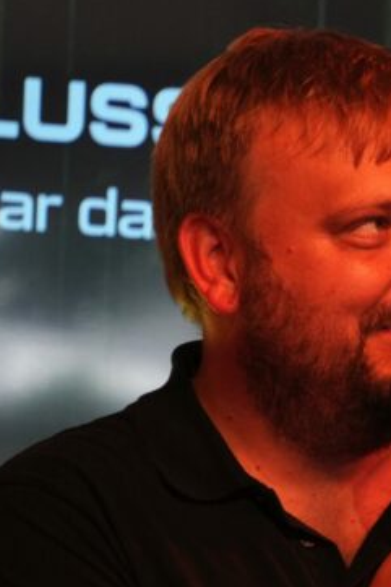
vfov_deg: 3.9
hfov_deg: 2.6
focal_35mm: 532
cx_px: 610
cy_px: 355
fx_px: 8676
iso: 2000
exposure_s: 1/320
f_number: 6.3
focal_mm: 167
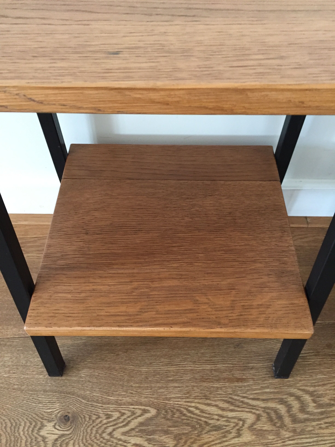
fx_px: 374
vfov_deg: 61.7
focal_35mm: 29
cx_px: 168
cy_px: 224
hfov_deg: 48.2
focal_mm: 4.15
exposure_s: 1/33
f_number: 2.2
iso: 250
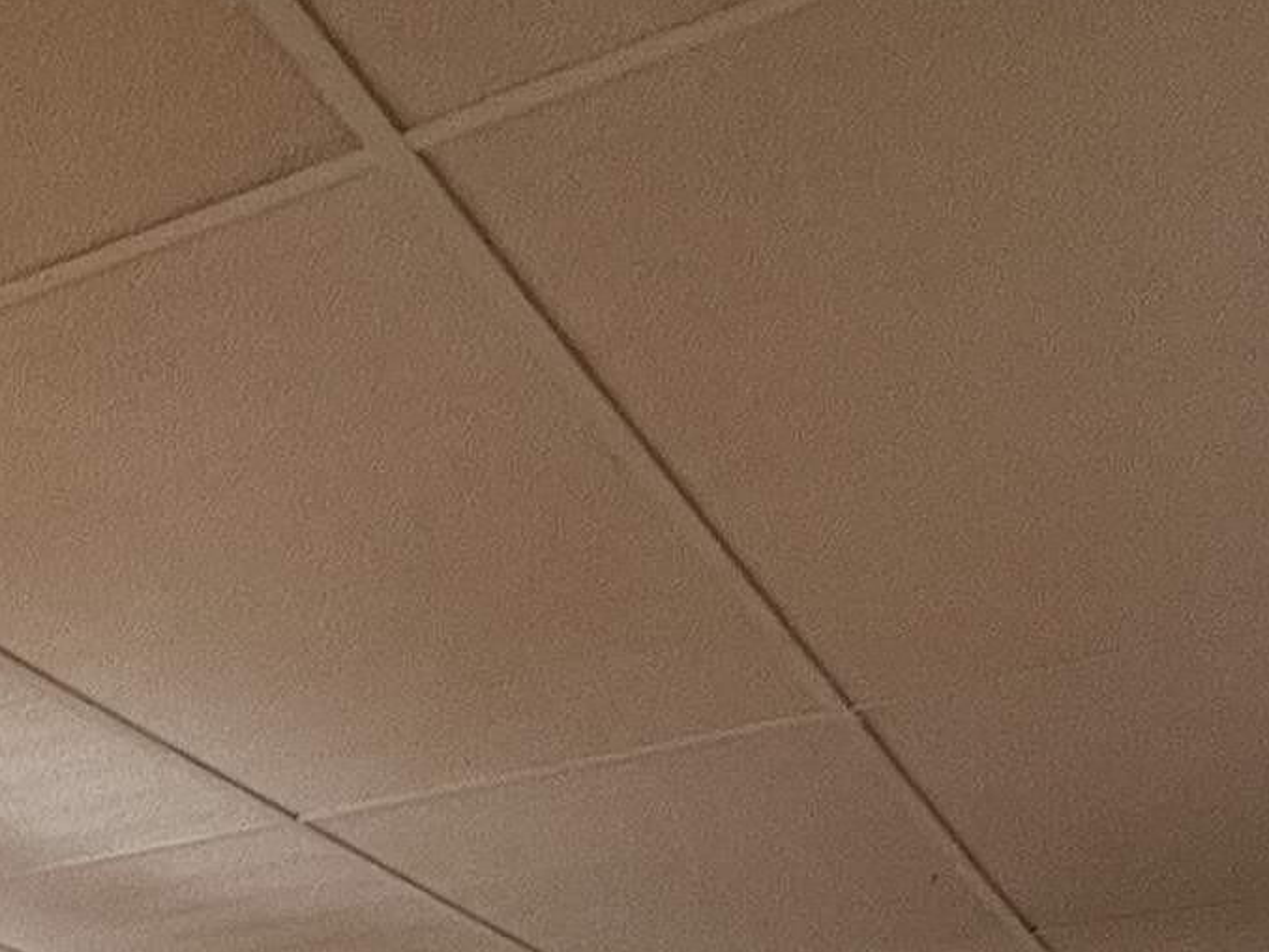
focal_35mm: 59
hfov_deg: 29.1
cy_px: 1537
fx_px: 2163
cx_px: -169
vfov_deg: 20.3
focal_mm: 1.57
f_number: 1.8
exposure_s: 1/86
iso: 250
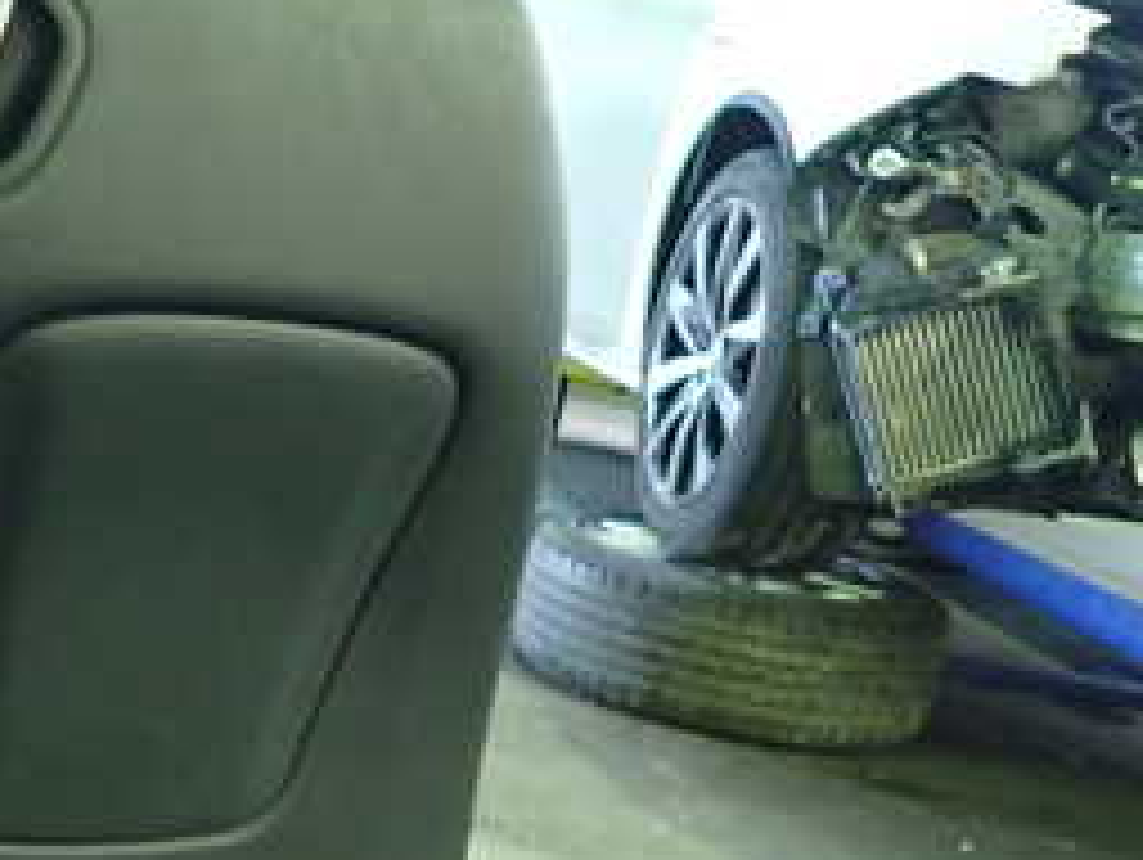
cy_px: 567
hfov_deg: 30.2
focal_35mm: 59
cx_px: -22
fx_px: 1950
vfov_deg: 24.7
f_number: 2
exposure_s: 1/30
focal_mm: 4.5
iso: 640
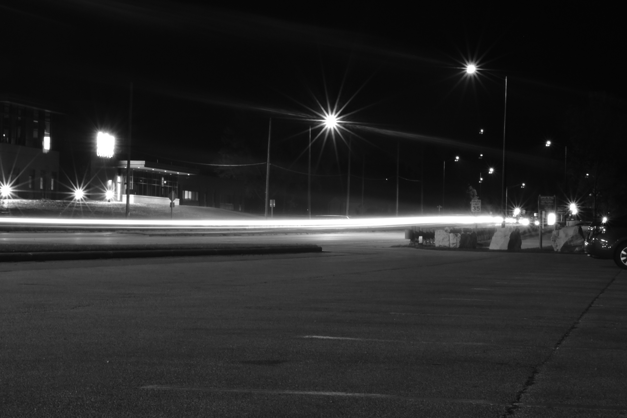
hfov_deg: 24.8
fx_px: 1428
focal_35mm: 82
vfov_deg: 16.7
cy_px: 209
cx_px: 314
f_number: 36
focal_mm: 55
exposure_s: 30
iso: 800
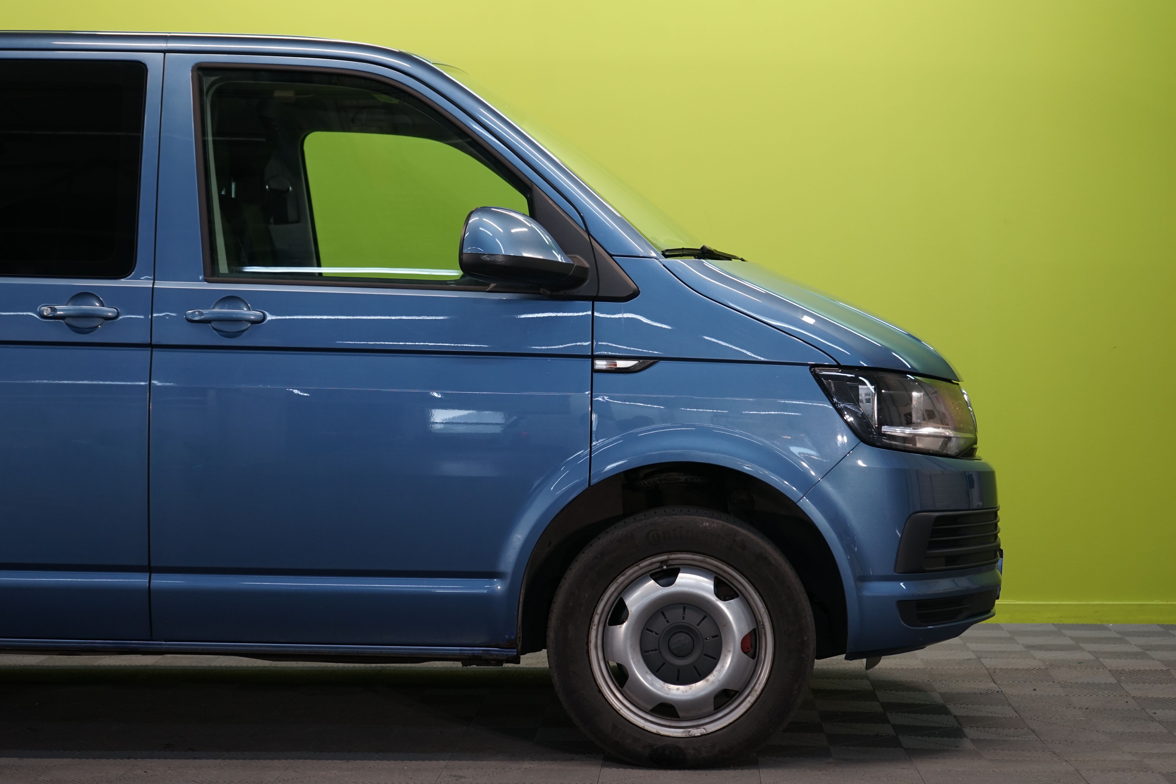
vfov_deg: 20.3
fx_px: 2188
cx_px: 588
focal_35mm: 67
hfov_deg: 30.1
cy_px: 392
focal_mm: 67
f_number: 5.6
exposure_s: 1/40
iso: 500
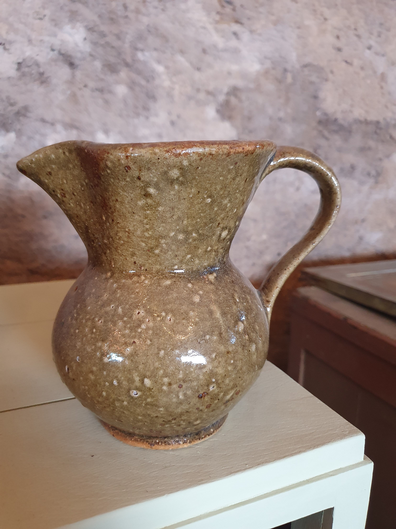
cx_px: 198
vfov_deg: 67.3
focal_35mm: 26
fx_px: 397
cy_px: 264
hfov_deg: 53.1
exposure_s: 1/50
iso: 320
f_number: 1.5
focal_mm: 4.32
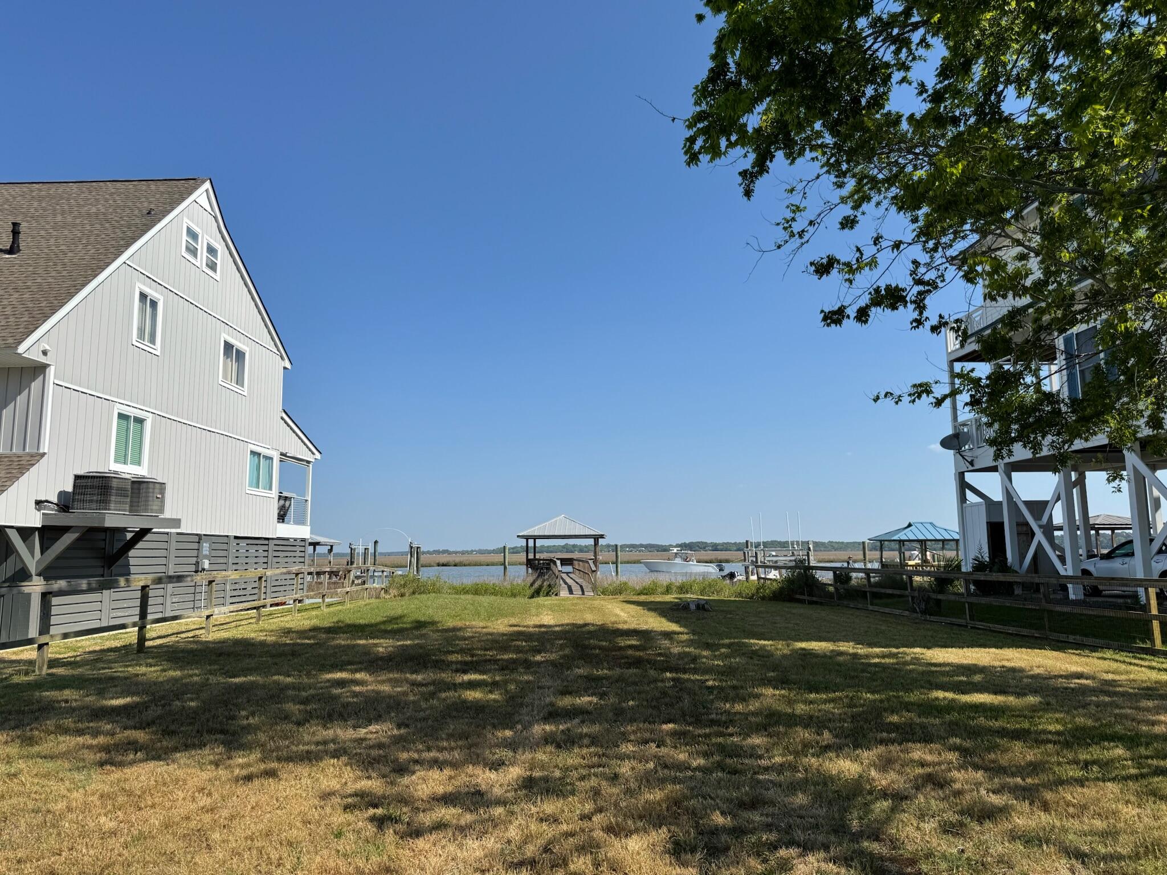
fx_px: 809
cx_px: 584
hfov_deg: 71.6
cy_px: 438
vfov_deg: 56.8
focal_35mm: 24
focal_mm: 6.76
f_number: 1.78
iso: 80
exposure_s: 1/6173
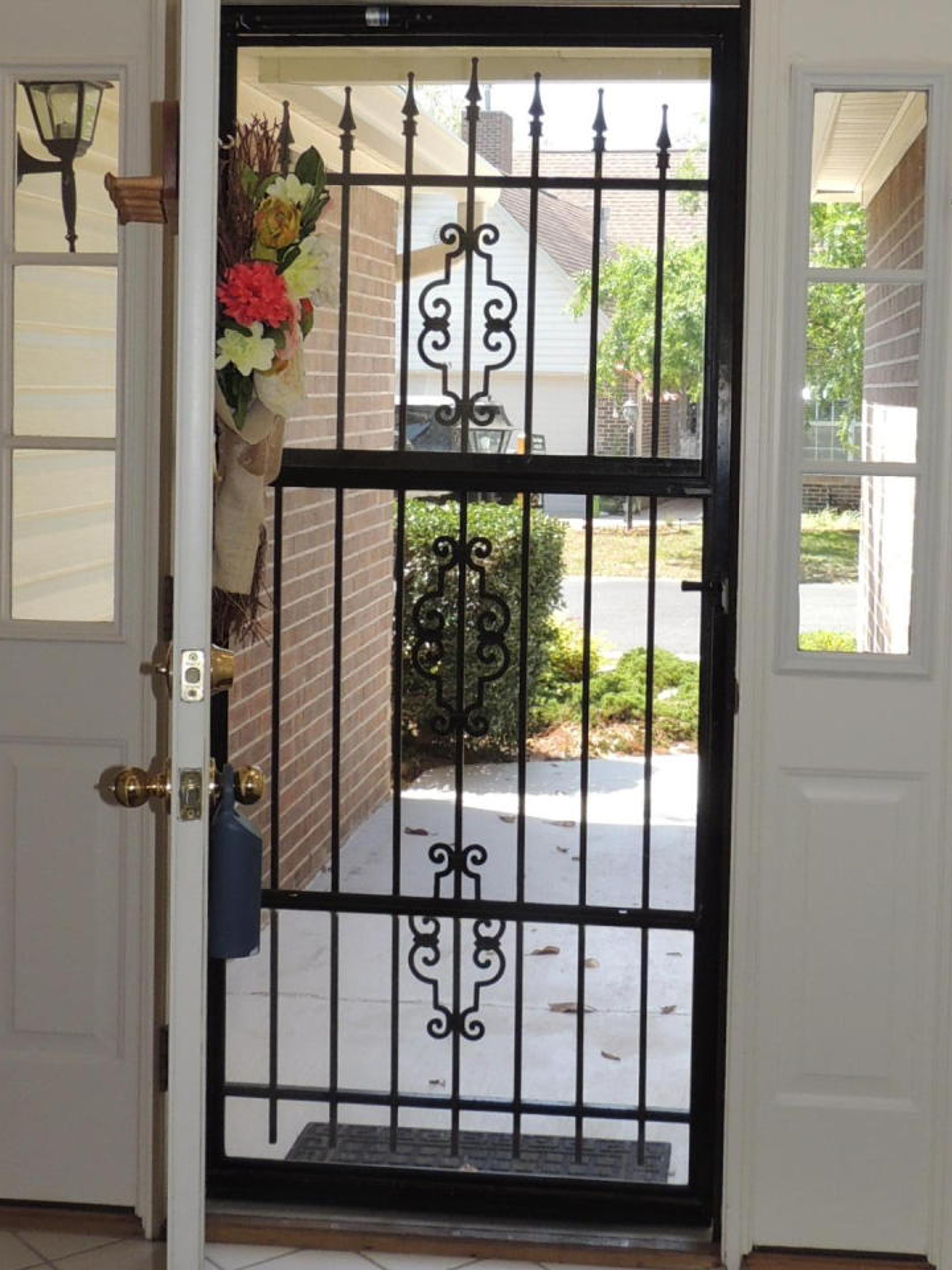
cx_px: 588
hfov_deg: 29.0
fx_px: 1833
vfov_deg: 38.0
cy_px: 476
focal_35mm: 50
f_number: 3
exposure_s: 1/160
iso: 100
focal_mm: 4.3
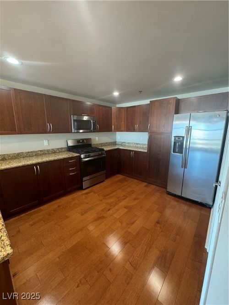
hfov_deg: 85.7
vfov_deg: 102.1
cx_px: 114
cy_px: 152
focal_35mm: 14
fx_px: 124
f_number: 2.2
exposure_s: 1/42
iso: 250
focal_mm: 2.22
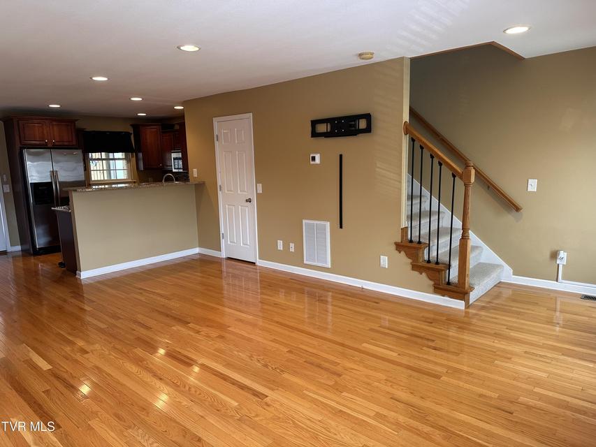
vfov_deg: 56.8
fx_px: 413
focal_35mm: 24
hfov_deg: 71.6
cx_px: 298
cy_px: 224
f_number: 1.78
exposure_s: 1/60
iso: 160
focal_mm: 6.86
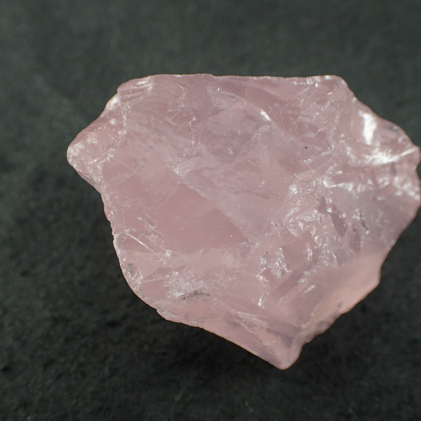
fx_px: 578
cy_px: 211
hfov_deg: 39.9
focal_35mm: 42
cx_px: 243
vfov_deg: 40.0
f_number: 2.6
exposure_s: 1/125
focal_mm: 6.42
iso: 125
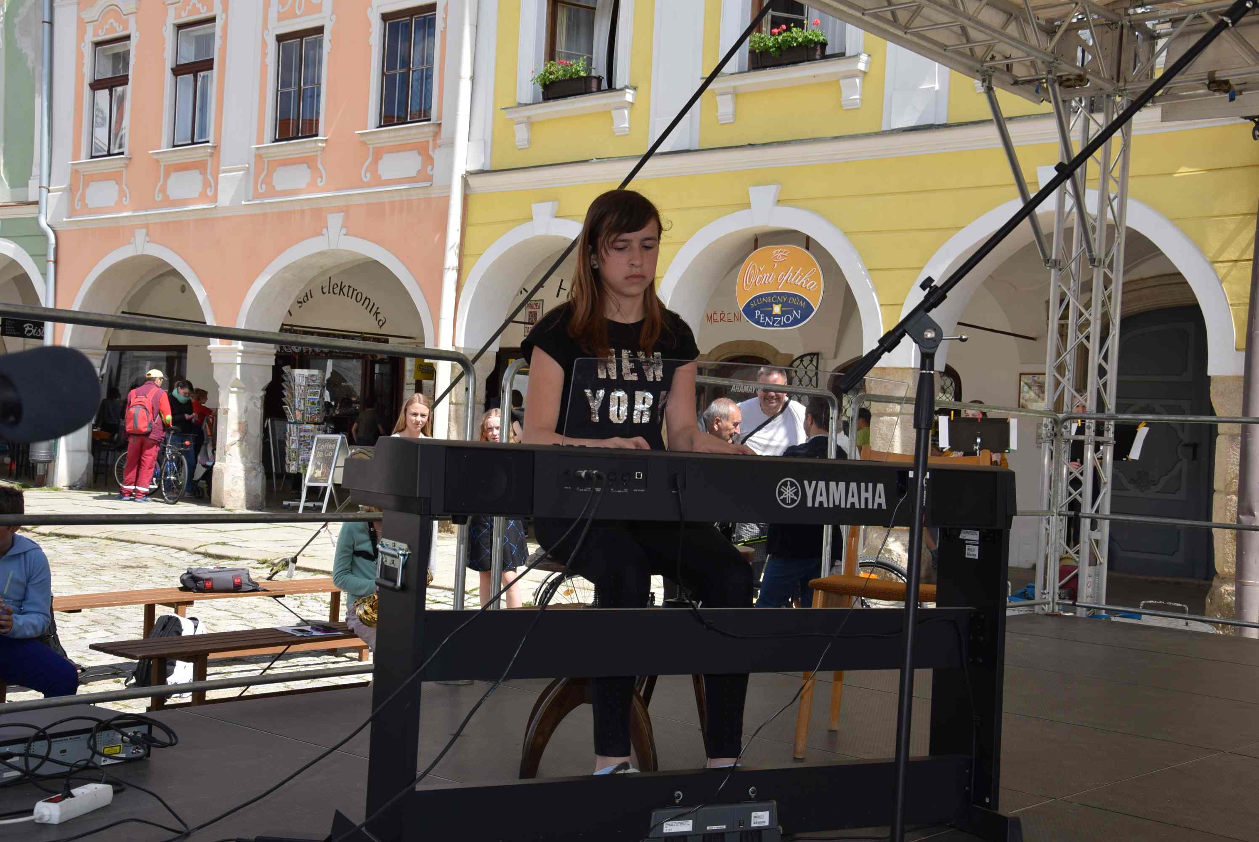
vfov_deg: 29.9
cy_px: 421
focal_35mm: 45
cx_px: 630
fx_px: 1575
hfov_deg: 43.6
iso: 100
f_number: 8
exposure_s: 1/200
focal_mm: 30
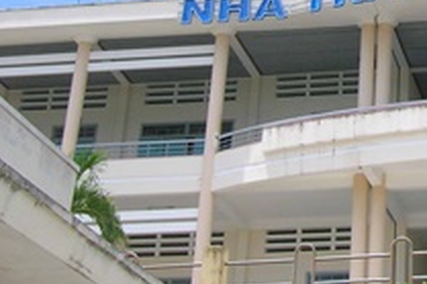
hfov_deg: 19.8
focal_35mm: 97
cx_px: 506
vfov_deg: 13.7
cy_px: -53
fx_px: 1150
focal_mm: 6.4
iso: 50
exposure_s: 1/339
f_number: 5
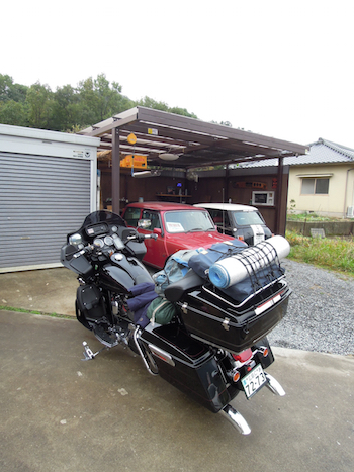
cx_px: 177
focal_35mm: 24
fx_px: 327
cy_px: 236
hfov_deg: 56.8
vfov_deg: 71.6
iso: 160
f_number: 4.5
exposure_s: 1/50
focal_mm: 4.3
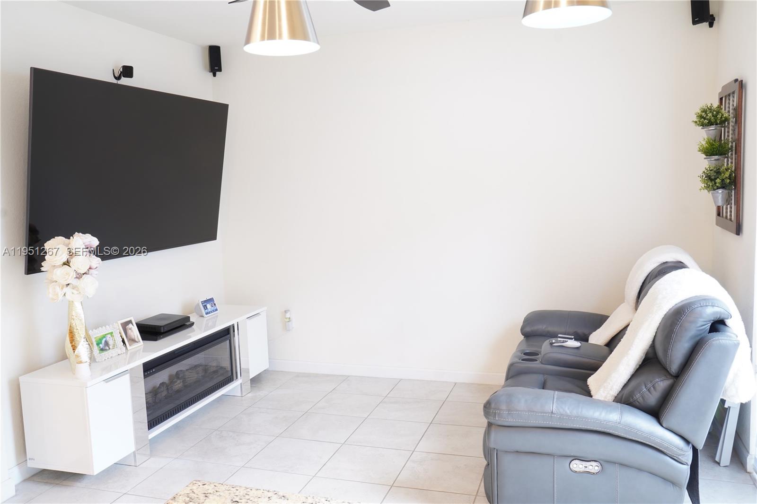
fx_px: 631
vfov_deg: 43.6
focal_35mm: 30
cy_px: 252
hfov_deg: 61.9
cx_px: 378
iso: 125
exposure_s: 2
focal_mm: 20
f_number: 11
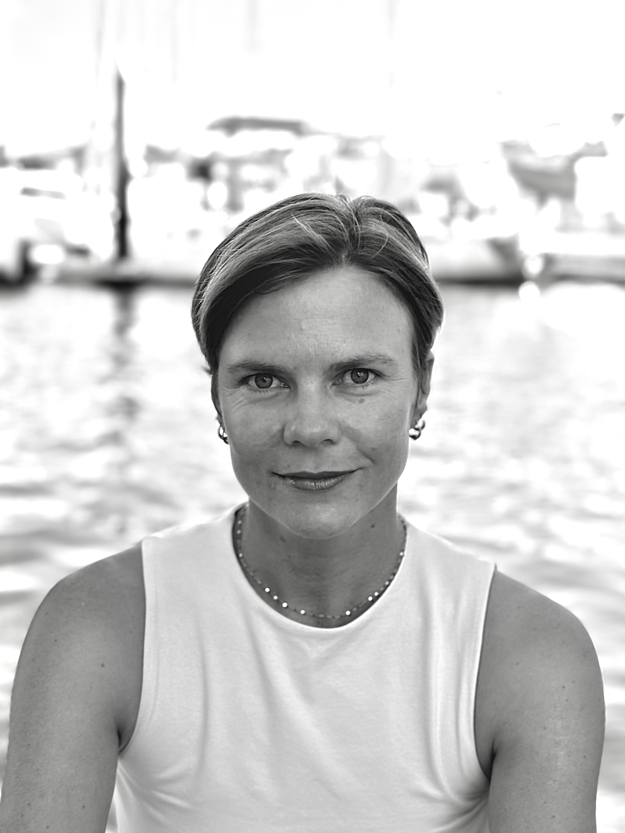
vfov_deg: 39.7
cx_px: 312
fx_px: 1156
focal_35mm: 48
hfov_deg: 30.3
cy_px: 416
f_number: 1.78
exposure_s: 1/1513
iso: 80
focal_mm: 6.76
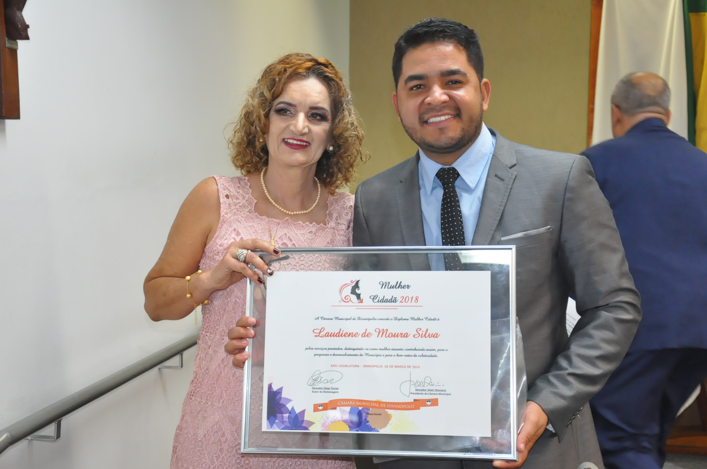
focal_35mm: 57
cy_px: 234
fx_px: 1118
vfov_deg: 23.7
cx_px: 354
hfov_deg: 35.1
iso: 2000
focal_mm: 38
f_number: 5
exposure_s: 1/80
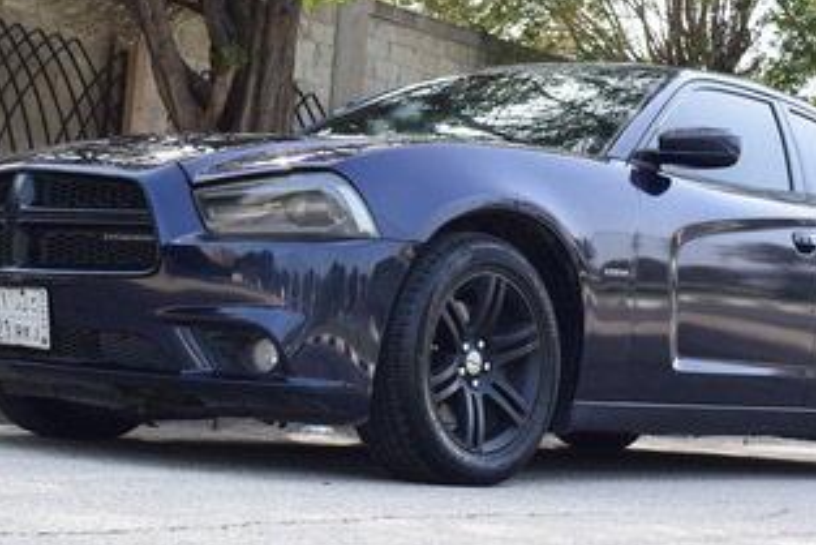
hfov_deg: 26.4
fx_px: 1740
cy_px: 338
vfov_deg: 17.8
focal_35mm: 77
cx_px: 464
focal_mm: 35
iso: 400
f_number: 10
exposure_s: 1/160
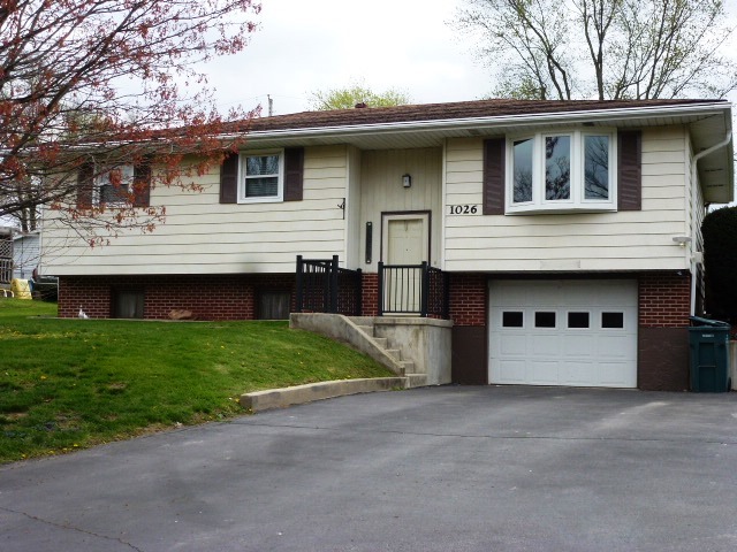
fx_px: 958
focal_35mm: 45
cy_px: 276
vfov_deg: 32.2
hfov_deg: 42.1
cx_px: 368
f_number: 4
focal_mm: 8
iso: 100
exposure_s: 1/500
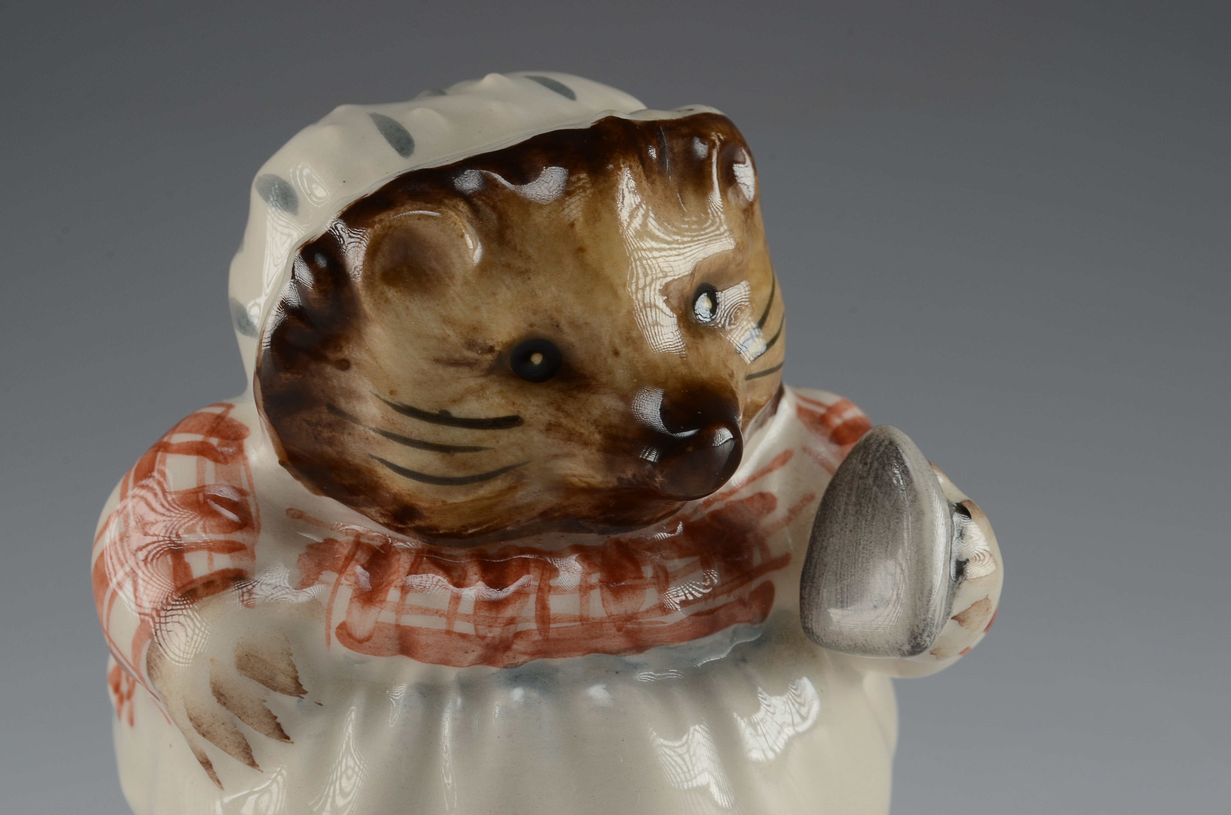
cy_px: 408
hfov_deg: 24.7
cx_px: 616
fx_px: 2815
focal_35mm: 82
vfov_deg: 16.5
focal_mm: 55
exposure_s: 1/80
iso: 100
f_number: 16
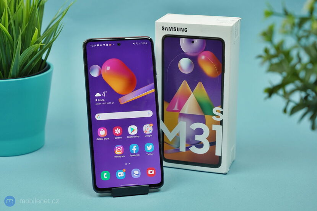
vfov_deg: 20.3
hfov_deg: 30.1
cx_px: 158
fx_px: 590
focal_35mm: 67
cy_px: 106
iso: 800
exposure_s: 1/125
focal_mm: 67
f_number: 5.6
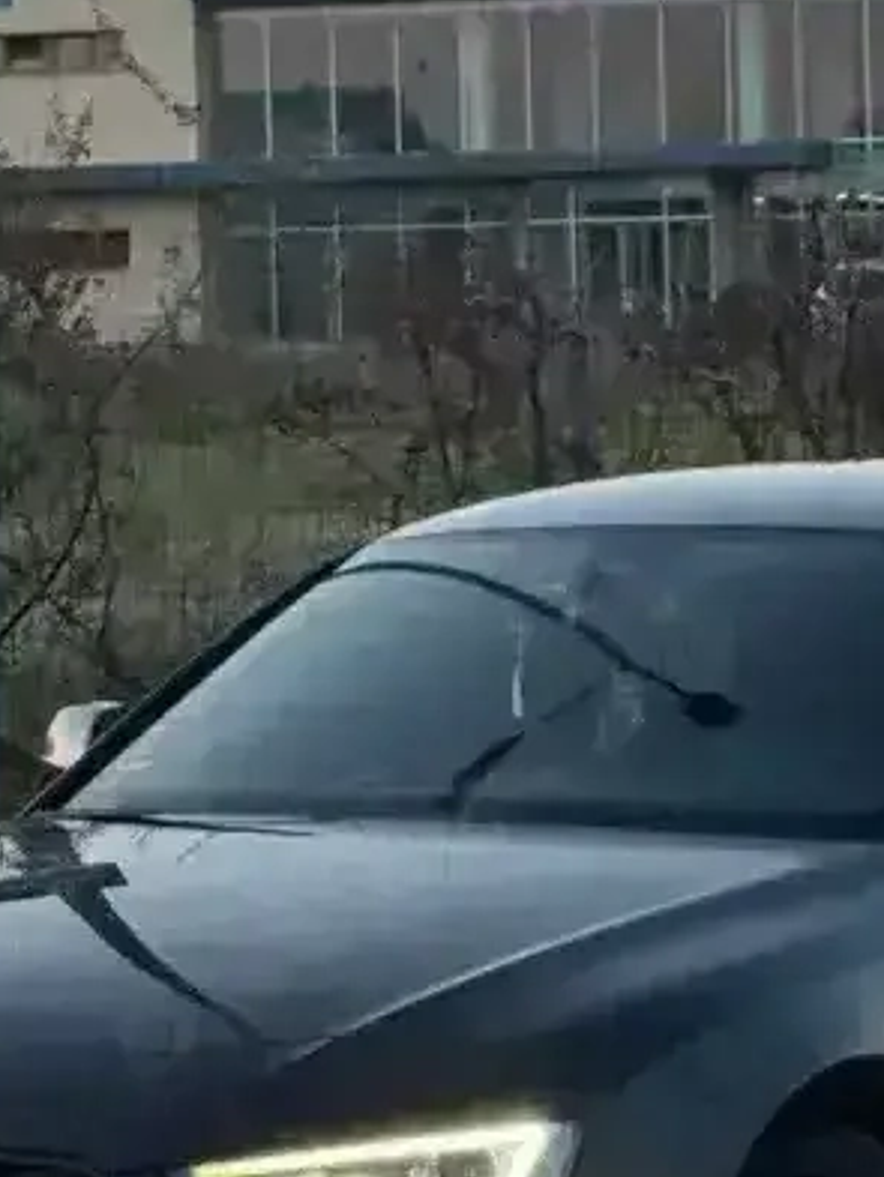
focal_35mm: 163
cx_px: 620
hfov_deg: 9.1
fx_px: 5547
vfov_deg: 12.1
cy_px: 183
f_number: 1.78
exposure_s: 1/132
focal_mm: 6.76
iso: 50
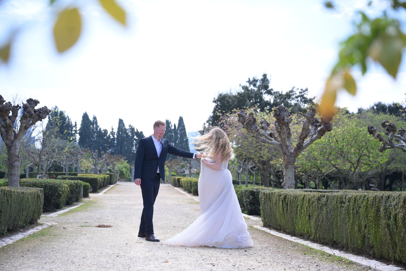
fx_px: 575
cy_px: 136
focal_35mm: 51
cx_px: 203
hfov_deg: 38.9
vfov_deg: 26.5
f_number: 3.5
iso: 125
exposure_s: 1/800
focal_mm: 51
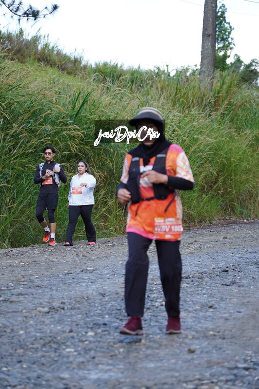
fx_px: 1103
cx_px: 130
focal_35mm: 102
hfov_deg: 13.4
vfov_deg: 20.0
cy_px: 194
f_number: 2.8
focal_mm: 68
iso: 500
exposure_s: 1/640
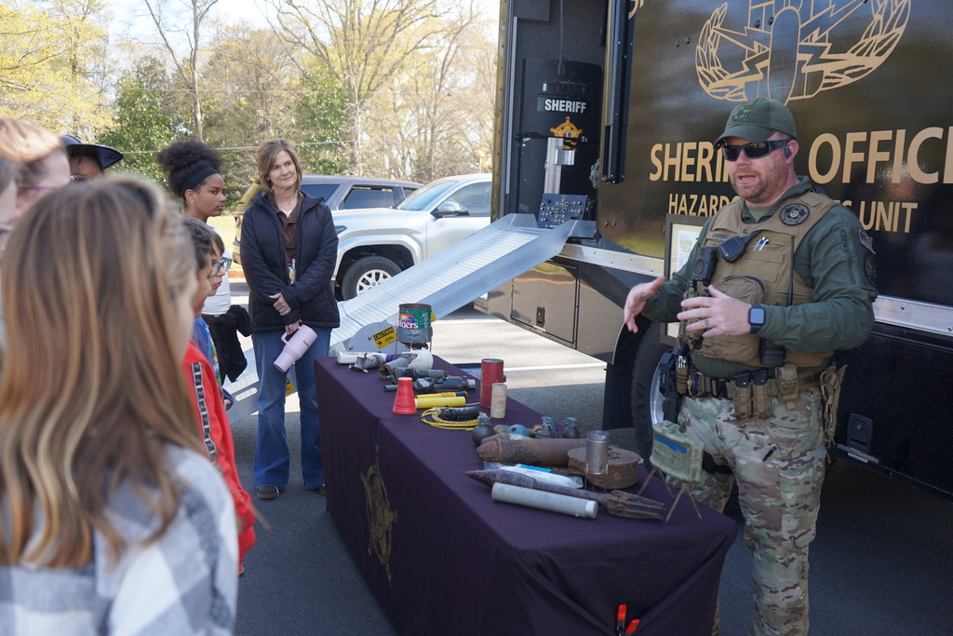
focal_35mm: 32
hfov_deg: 58.7
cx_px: 476
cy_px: 318
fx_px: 847
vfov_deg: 41.1
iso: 125
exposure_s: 1/160
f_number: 4
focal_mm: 32
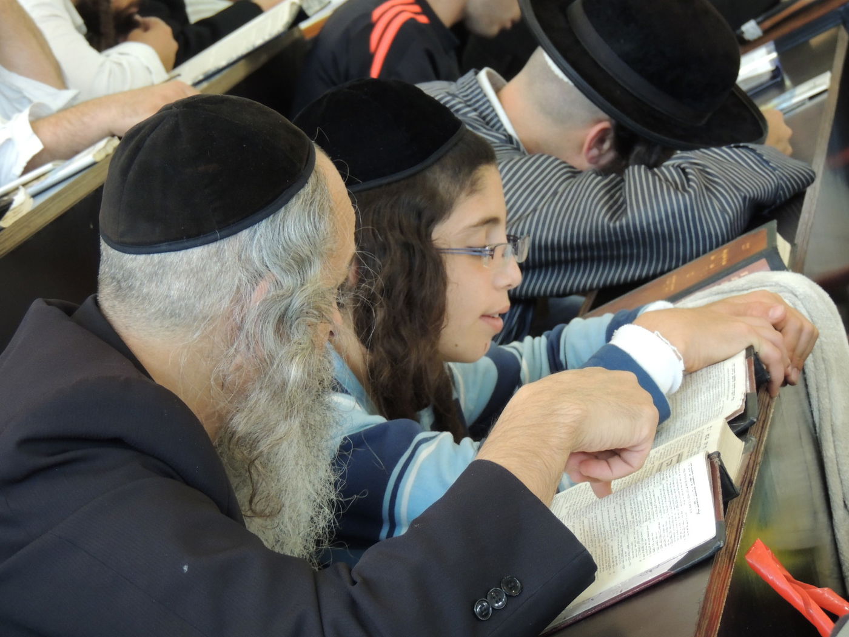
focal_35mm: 145
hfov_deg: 13.6
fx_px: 3556
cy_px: 318
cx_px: 424
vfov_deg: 10.2
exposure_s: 1/30
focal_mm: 25.8
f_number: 4.4
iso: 450
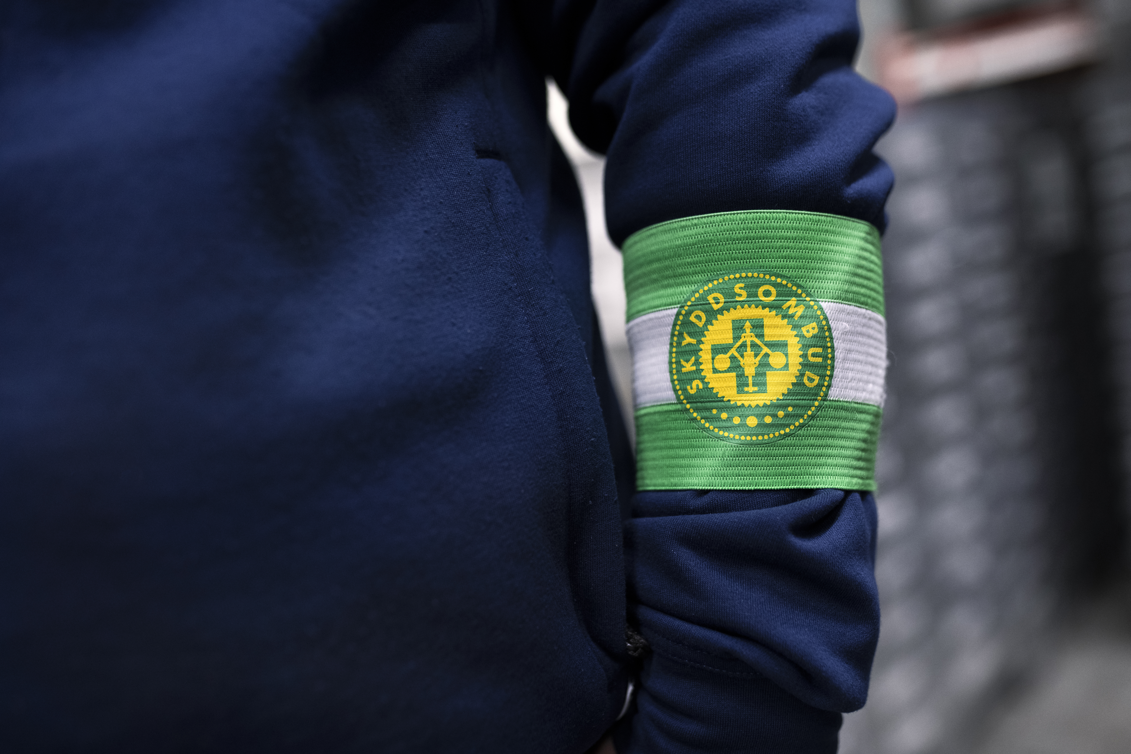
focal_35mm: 35
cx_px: 566
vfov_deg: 37.9
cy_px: 377
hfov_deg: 54.4
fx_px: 1099
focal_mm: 35
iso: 1250
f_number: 2.5
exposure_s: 1/160
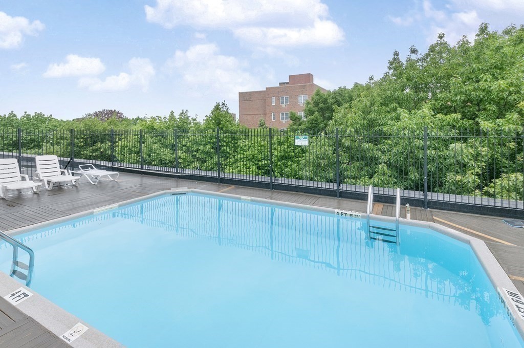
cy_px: 174
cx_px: 262
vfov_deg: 77.2
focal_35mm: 15
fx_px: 218
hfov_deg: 100.5
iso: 400
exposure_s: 1/640
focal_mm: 10
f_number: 8
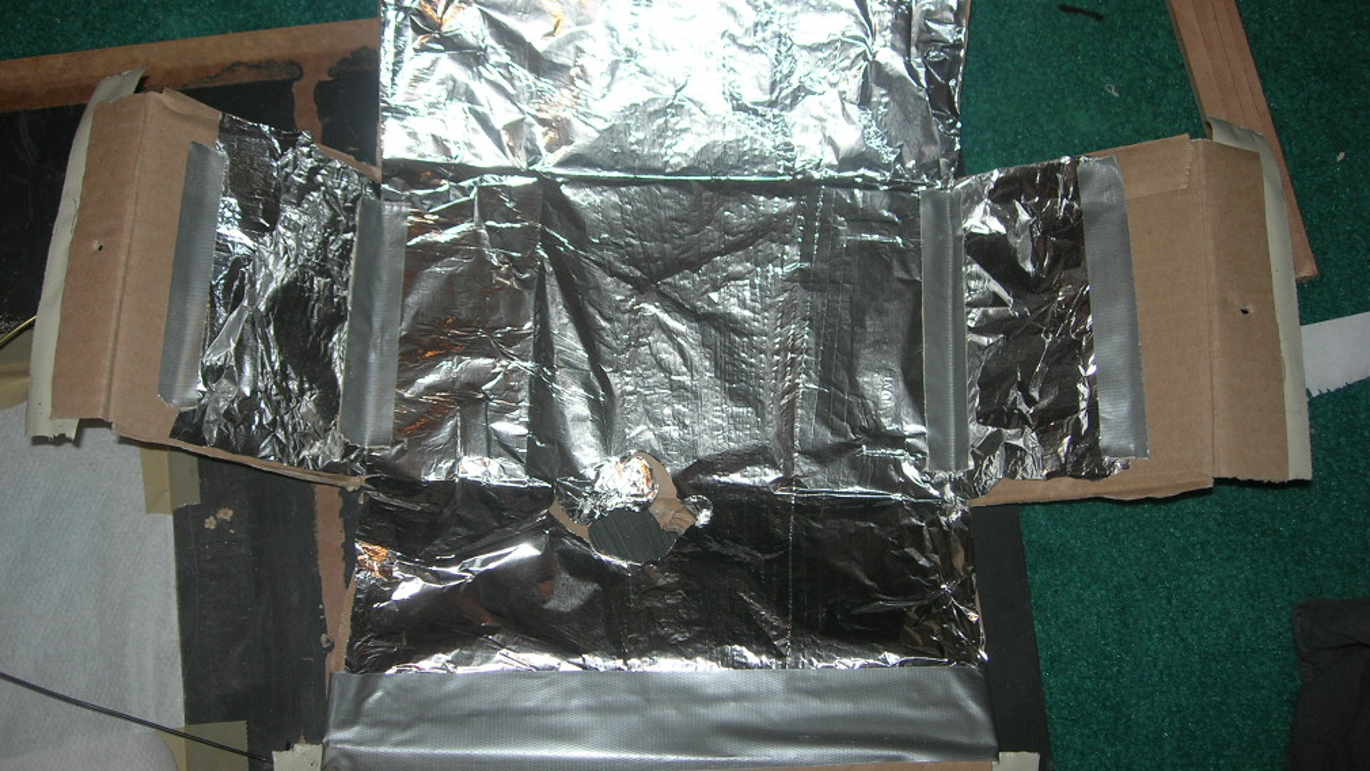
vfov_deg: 28.4
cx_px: 683
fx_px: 1526
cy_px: 365
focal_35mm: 42
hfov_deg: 48.3
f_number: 2.8
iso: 64
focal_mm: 7.8
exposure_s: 1/60.1
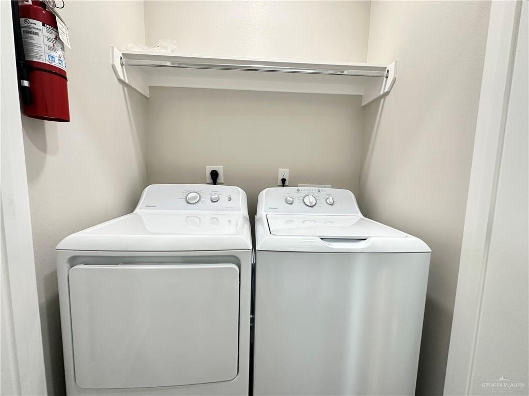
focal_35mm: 14
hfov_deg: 102.1
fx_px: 214
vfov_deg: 85.6
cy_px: 198
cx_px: 264
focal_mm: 2.22
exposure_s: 1/60
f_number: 2.2
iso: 160
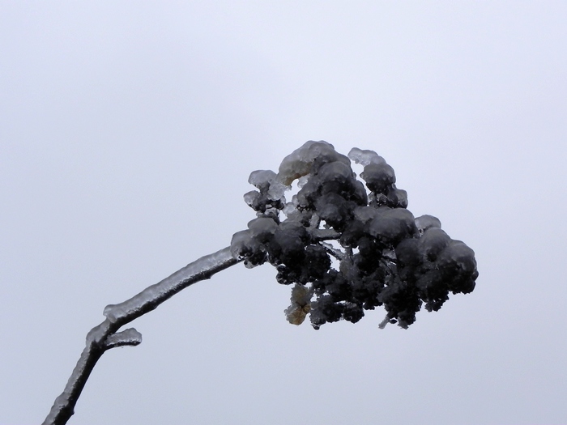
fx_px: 1556
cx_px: 284
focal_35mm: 95
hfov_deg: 20.7
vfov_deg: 15.6
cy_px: 212
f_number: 6.3
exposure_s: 1/320
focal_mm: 16.9
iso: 160
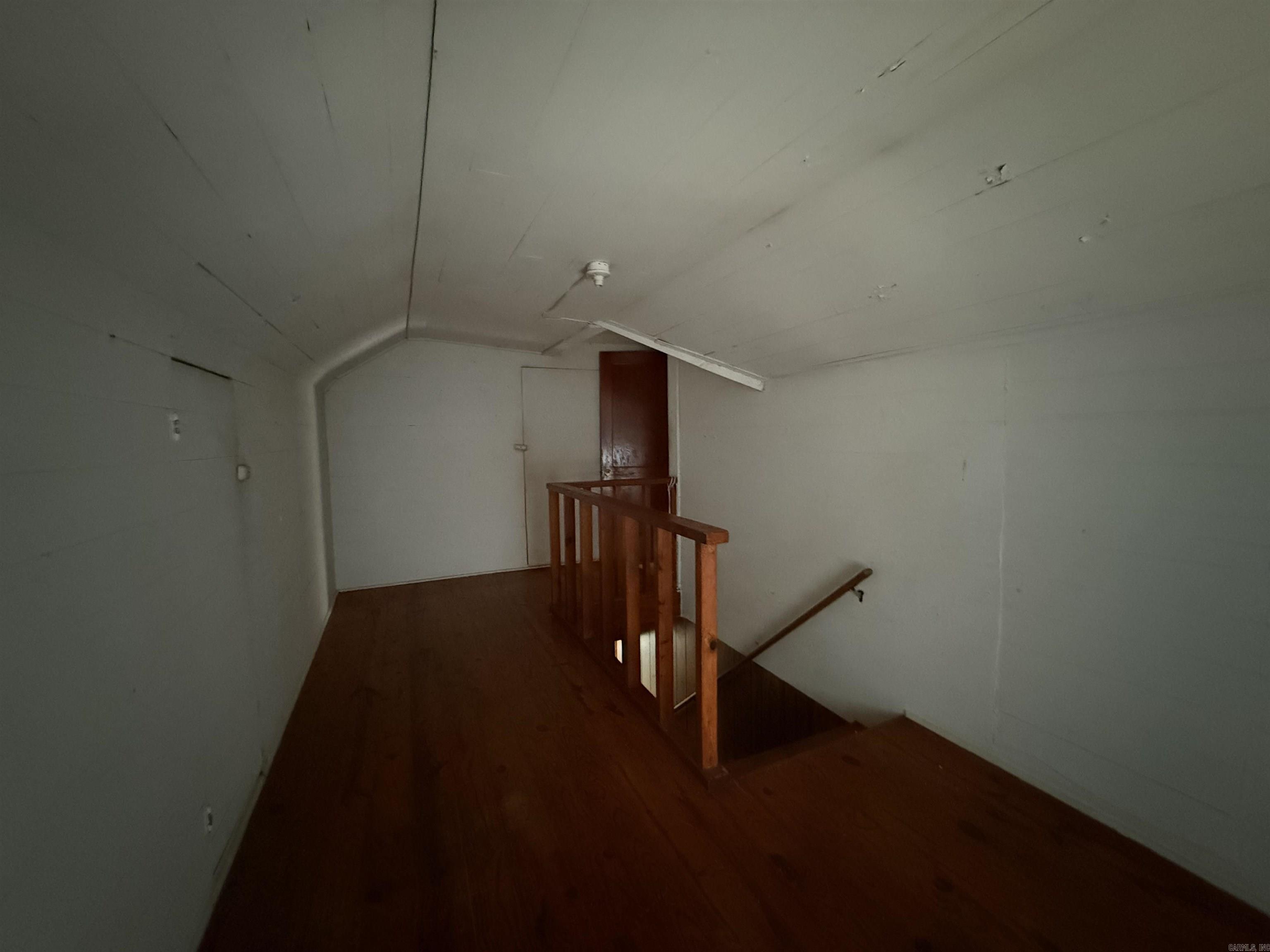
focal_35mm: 14
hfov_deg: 102.1
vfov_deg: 85.7
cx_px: 635
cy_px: 476
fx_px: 514
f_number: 2.2
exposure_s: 1/30
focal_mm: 2.22
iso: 2000
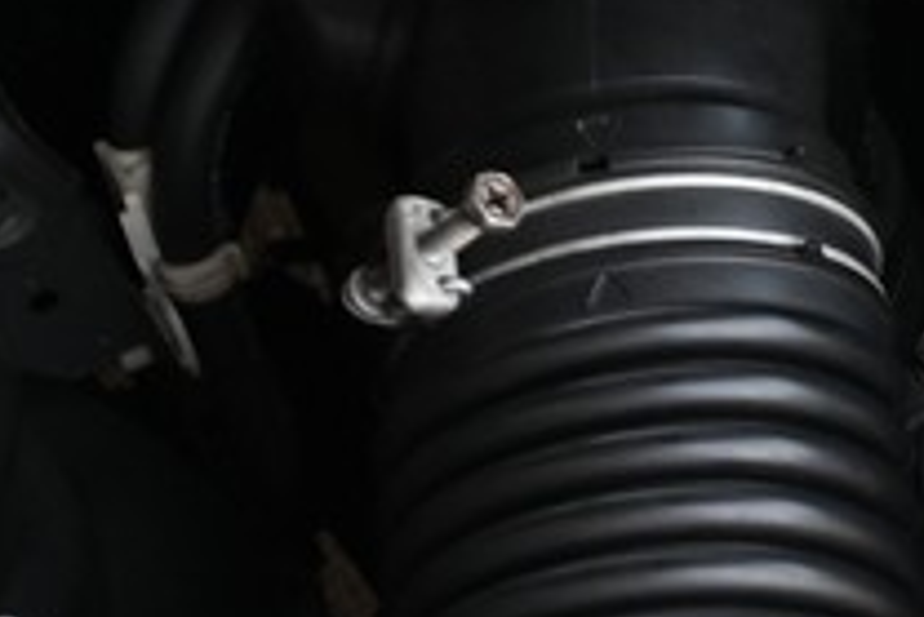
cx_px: 1755
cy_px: -464
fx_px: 4880
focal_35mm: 190
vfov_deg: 7.1
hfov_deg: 10.1
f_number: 5.6
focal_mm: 24
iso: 100
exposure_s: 1/30
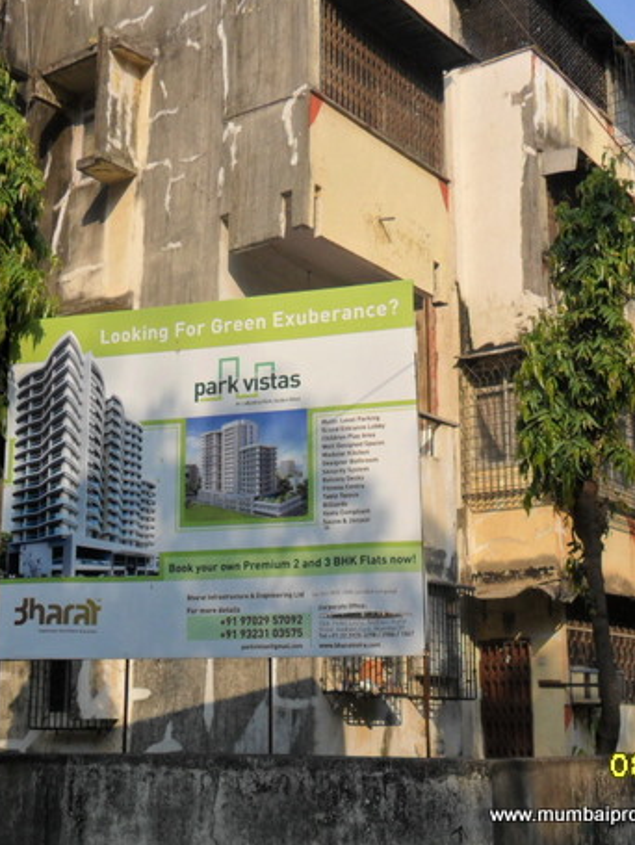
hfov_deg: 28.0
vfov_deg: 36.8
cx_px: 253
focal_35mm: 52
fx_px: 1270
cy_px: 405
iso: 100
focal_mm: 6.6
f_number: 4
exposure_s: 1/750
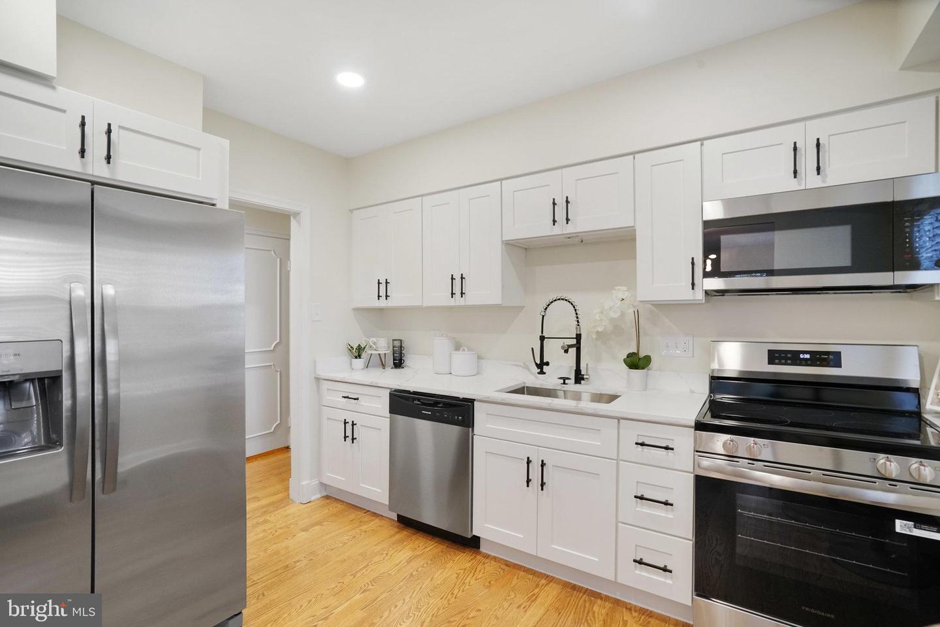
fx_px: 418
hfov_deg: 96.7
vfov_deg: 73.7
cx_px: 470
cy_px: 314
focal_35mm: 16
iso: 1250
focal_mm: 16
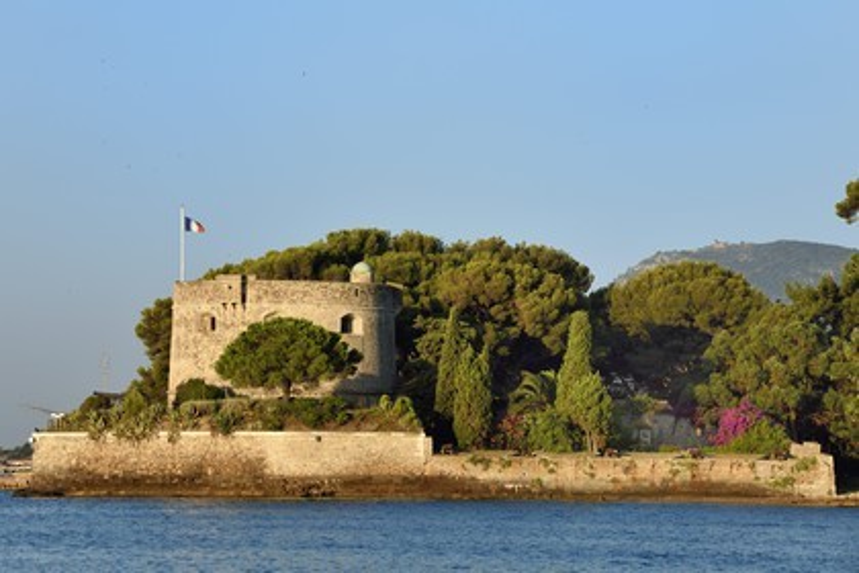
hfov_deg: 10.3
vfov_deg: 6.9
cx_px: 430
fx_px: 4772
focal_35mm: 200
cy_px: 286
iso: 200
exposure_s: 1/640
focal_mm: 200
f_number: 5.6
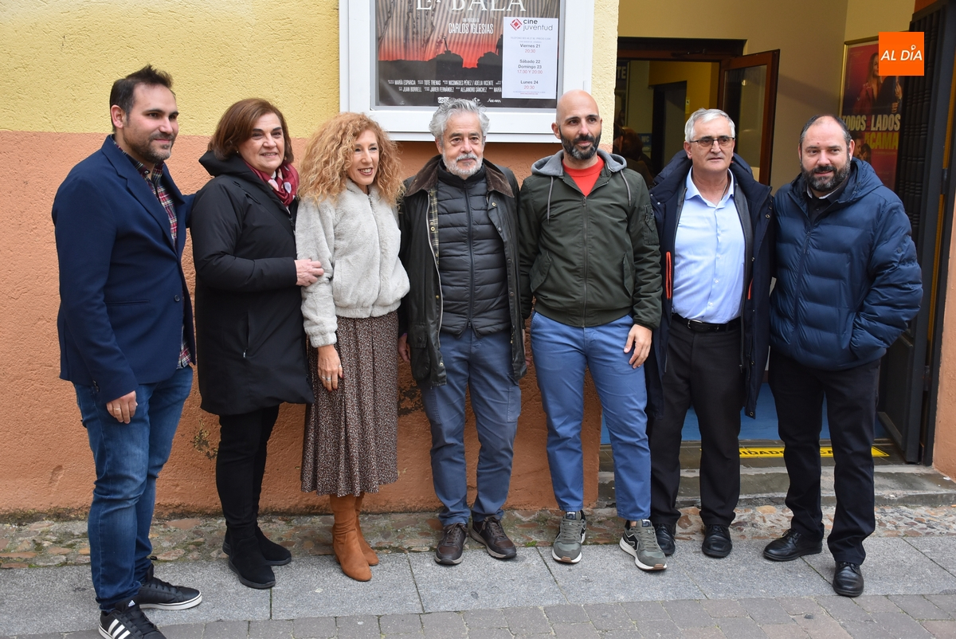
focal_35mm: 40
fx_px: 1076
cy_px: 320
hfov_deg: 47.9
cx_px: 478
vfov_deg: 33.1
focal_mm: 27
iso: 720
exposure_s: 1/60
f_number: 4
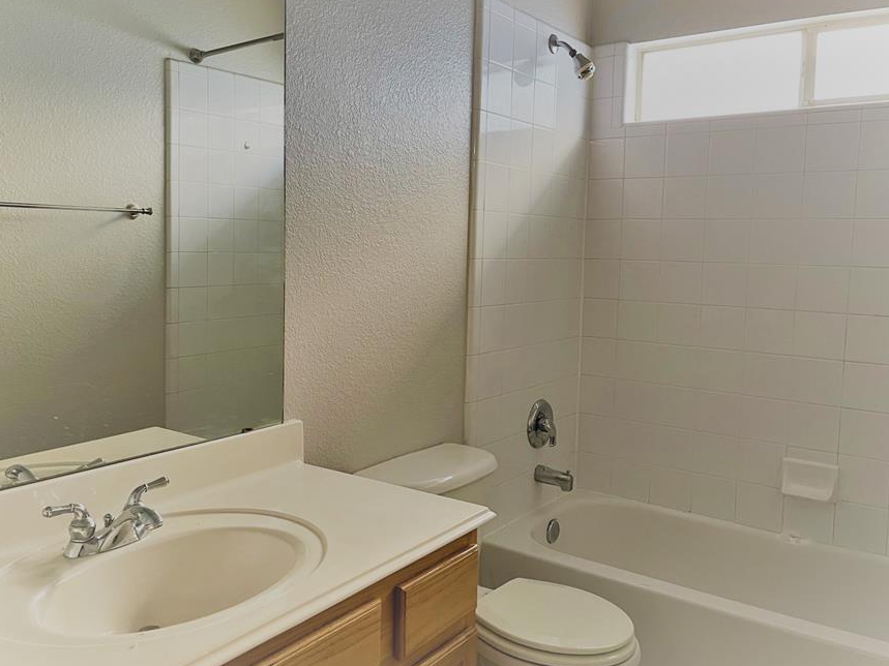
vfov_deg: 45.4
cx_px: 411
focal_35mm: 31
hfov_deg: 58.3
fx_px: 796
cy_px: 304
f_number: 1.6
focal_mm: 5.1
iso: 250
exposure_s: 1/60
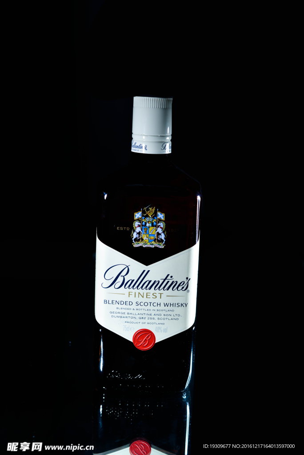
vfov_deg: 39.6
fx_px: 632
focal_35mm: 50
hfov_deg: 27.0
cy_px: 228
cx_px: 152
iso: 100
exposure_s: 1/125
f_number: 5.6
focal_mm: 50
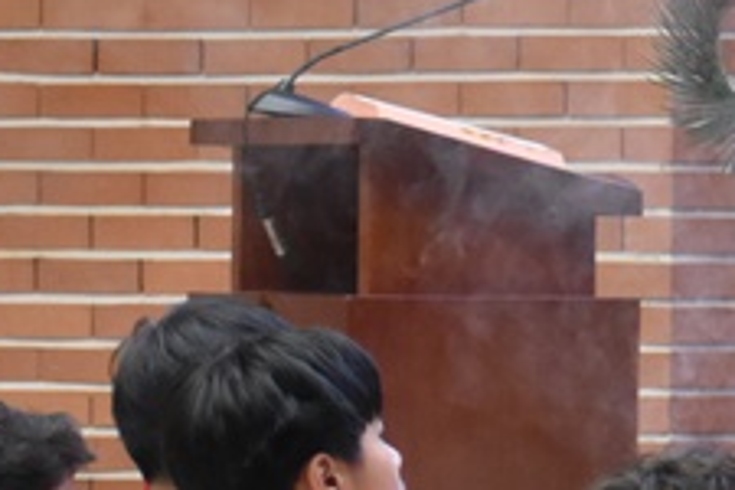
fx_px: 9758
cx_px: 1313
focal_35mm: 478
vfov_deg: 2.9
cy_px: 41
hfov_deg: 4.3
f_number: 4.5
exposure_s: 1/60
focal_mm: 70
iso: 2000
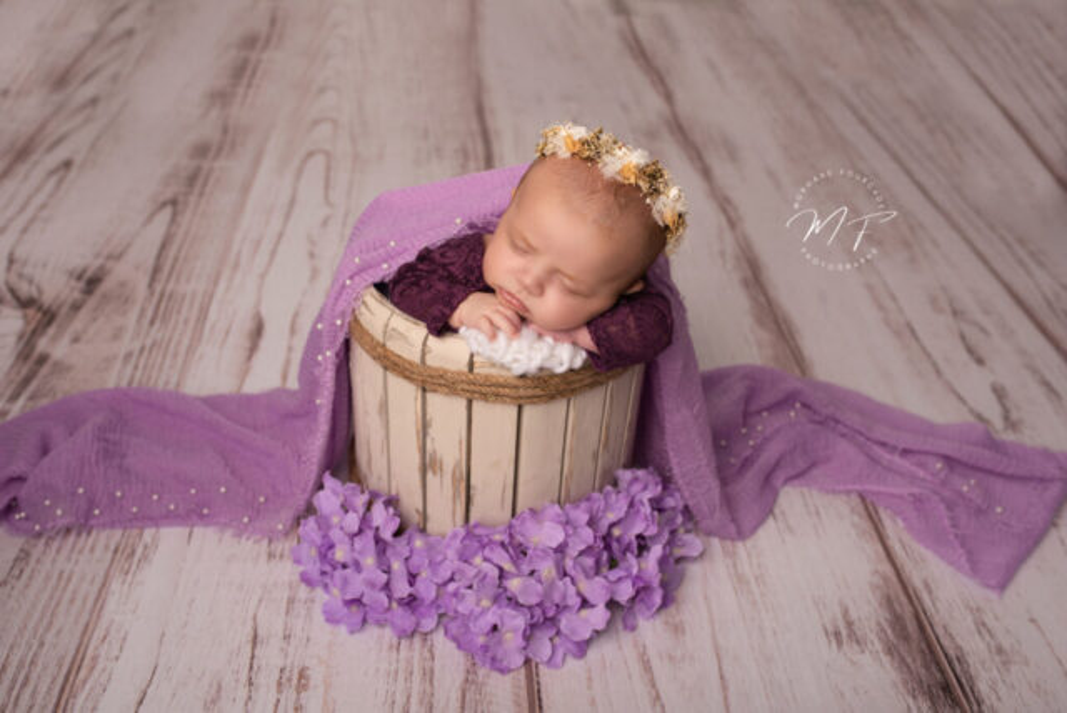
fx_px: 1038
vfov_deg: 37.9
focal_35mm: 35
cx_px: 534
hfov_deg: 54.4
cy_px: 356
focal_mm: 35
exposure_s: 1/160
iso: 100
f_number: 4
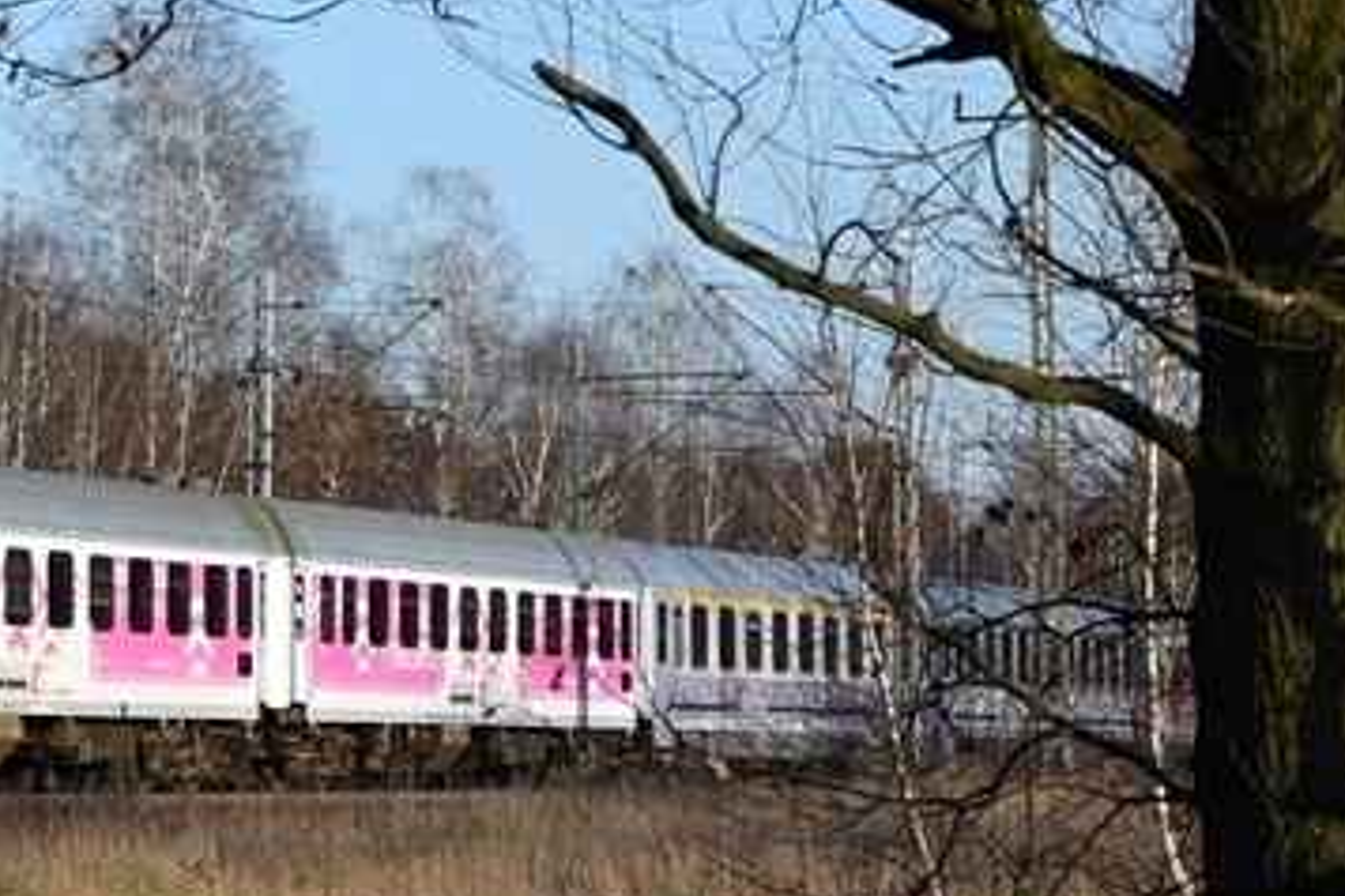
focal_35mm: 224
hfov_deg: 9.2
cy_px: 427
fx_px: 8368
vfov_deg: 6.1
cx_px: 290
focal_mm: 52
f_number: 5
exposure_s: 1/320
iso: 100
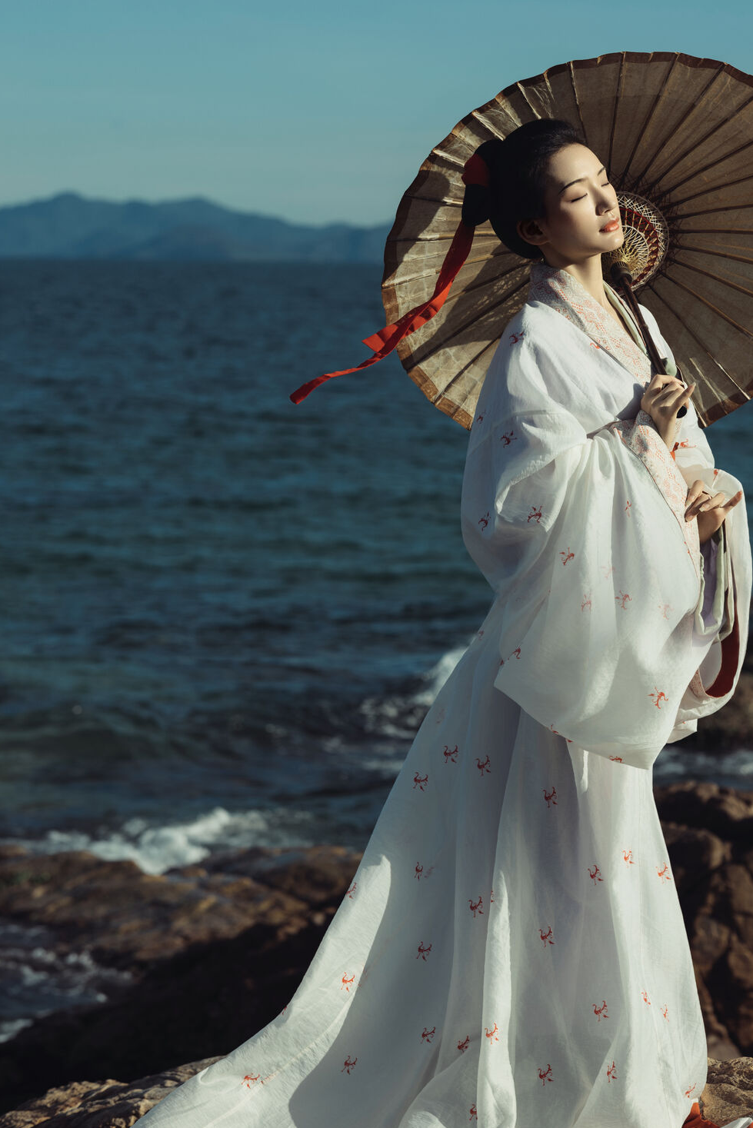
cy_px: 617
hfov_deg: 13.3
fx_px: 3229
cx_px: 441
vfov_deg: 19.8
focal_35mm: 103
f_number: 4.5
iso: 100
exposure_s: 1/1250
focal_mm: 85
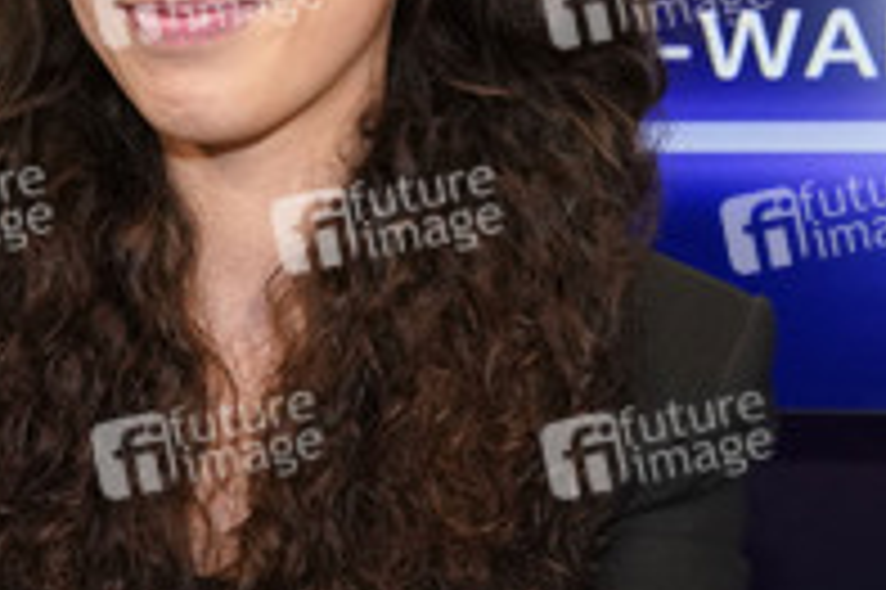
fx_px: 1574
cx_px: 268
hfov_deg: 31.1
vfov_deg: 20.9
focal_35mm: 64
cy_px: 108
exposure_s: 1/125
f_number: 5.6
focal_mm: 28
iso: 2000
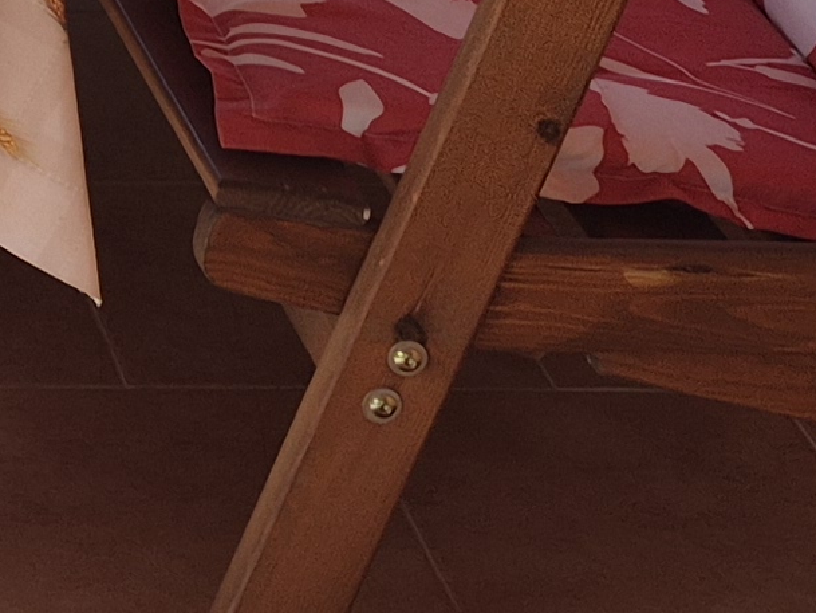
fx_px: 3560
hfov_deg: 11.7
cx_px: -817
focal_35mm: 151
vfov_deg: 9.2
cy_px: -637
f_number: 1.8
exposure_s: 1/796
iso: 25
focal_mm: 5.4
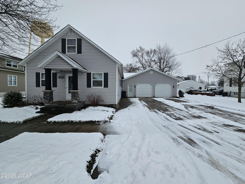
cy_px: 92
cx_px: 122
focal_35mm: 13
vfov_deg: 89.9
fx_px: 92
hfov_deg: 106.2
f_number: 2.2
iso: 50
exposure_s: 1/2234
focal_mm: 2.2
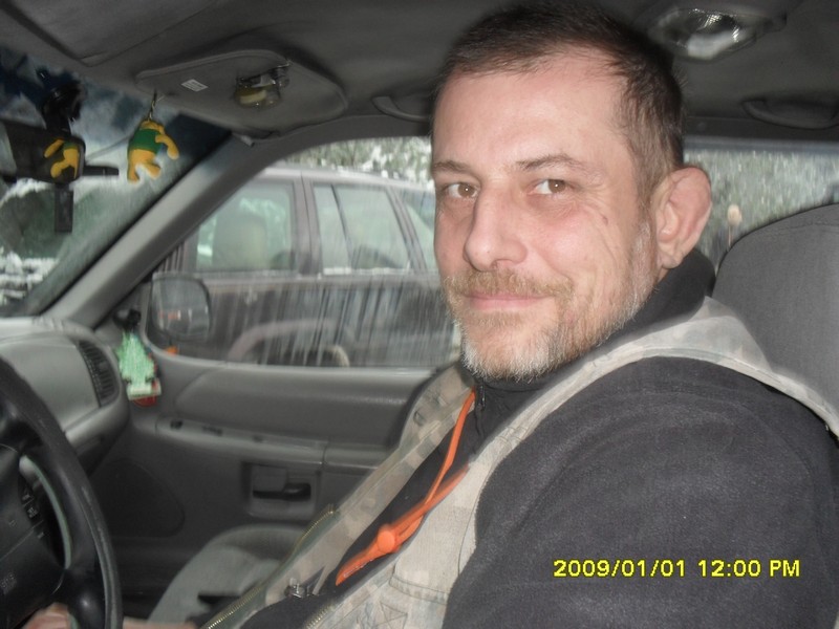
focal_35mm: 35
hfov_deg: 52.6
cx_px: 420
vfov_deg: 40.7
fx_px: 848
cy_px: 314
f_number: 3.2
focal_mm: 6.3
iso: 200
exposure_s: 1/45
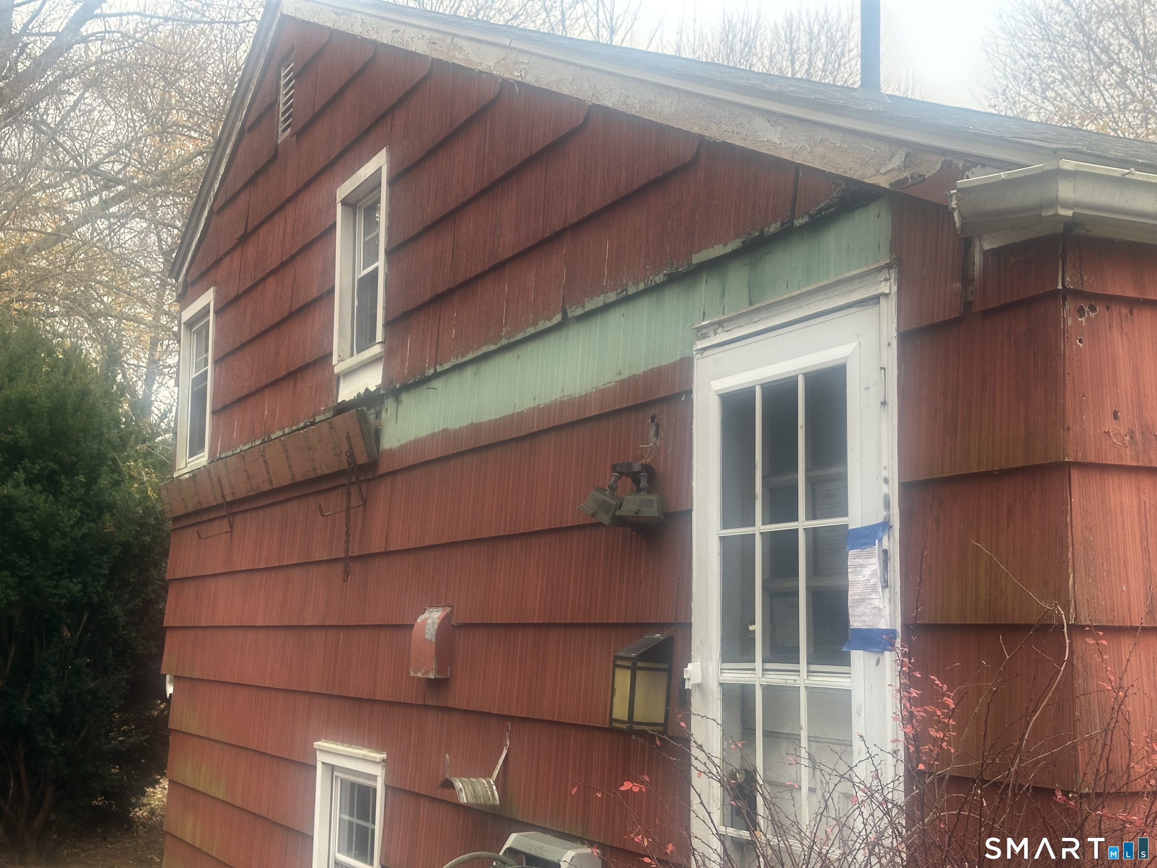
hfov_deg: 39.7
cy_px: 434
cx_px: 578
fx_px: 1604
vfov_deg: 30.3
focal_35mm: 48
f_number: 1.78
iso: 64
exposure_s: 1/181
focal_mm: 6.86
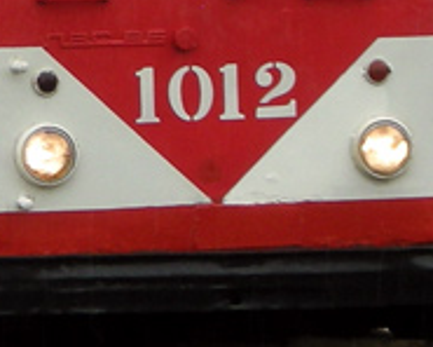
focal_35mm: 454
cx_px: -35
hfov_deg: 4.3
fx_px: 5818
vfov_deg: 3.4
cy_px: -144
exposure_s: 1/101
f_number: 4.1
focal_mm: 13.7
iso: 50
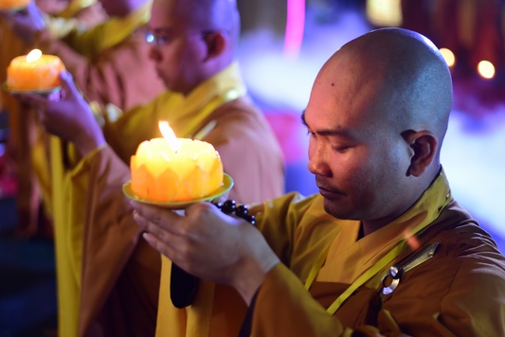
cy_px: 185
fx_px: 856
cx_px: 291
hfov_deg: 32.8
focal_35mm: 61
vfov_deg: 22.3
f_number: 1.8
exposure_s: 1/50
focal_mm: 50
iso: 800
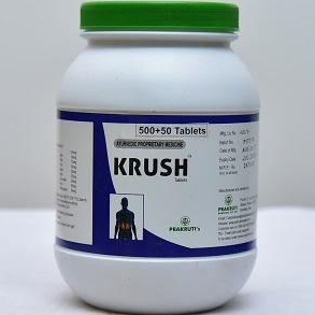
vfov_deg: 20.6
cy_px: 174
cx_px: 163
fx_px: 865
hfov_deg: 20.6
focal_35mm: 84
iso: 1600
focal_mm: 55
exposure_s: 1/125
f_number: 4
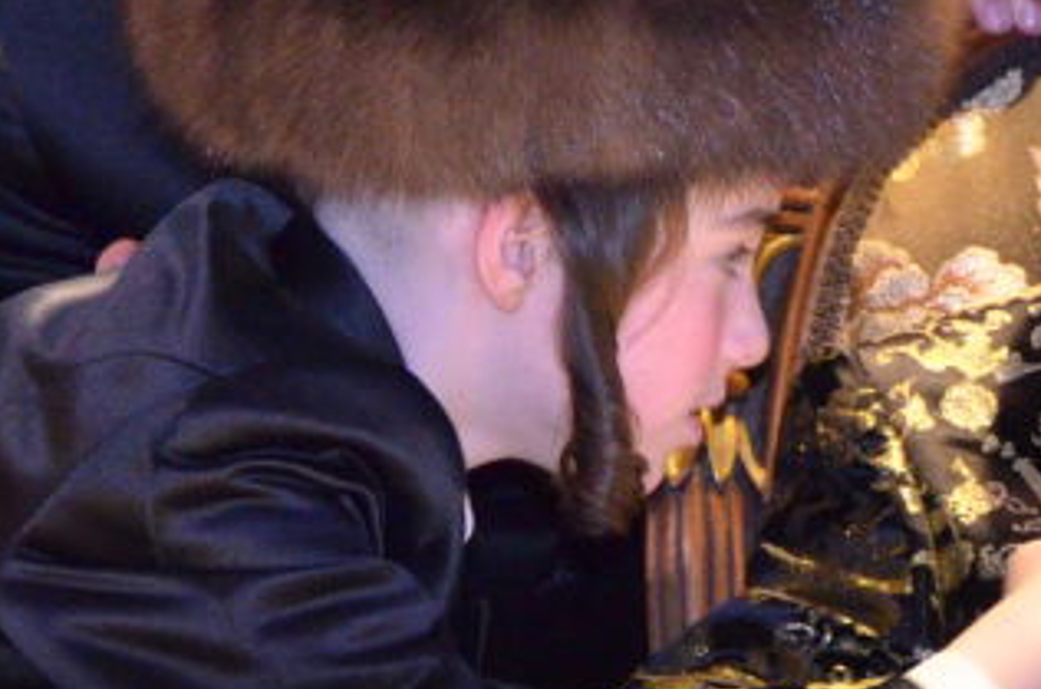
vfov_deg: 1.4
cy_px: 3
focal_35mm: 948
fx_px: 27333
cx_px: 1130
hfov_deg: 2.2
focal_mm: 195
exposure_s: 1/100
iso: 2500
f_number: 5.6
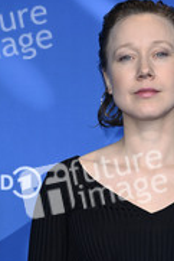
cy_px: 257
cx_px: 135
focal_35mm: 269
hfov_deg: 5.1
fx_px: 1946
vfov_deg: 7.6
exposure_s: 1/250
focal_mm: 122
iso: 1000
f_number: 5.6
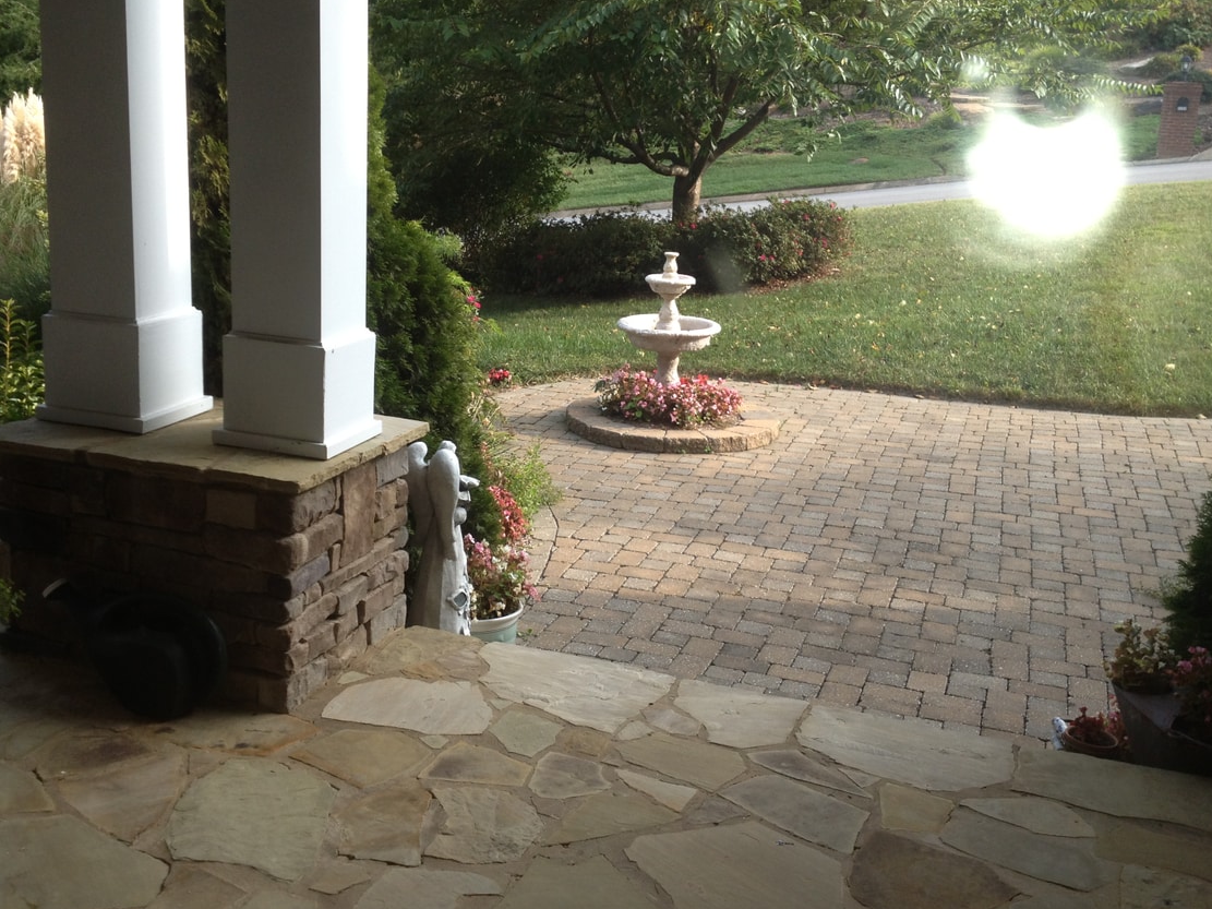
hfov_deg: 44.7
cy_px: 417
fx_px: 1470
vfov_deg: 34.3
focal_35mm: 42
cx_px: 518
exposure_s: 1/280
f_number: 2.4
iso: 50
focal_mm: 4.28
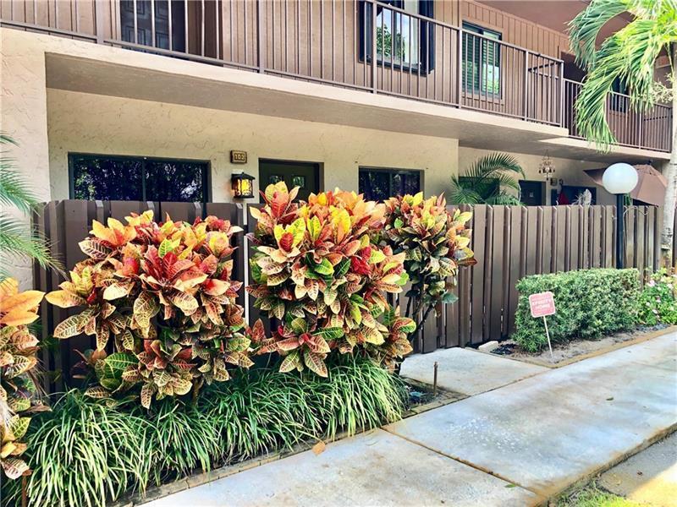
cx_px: 338
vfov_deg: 49.7
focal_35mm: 28
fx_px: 548
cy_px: 254
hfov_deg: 63.4
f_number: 1.8
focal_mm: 3.99
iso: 25
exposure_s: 1/120
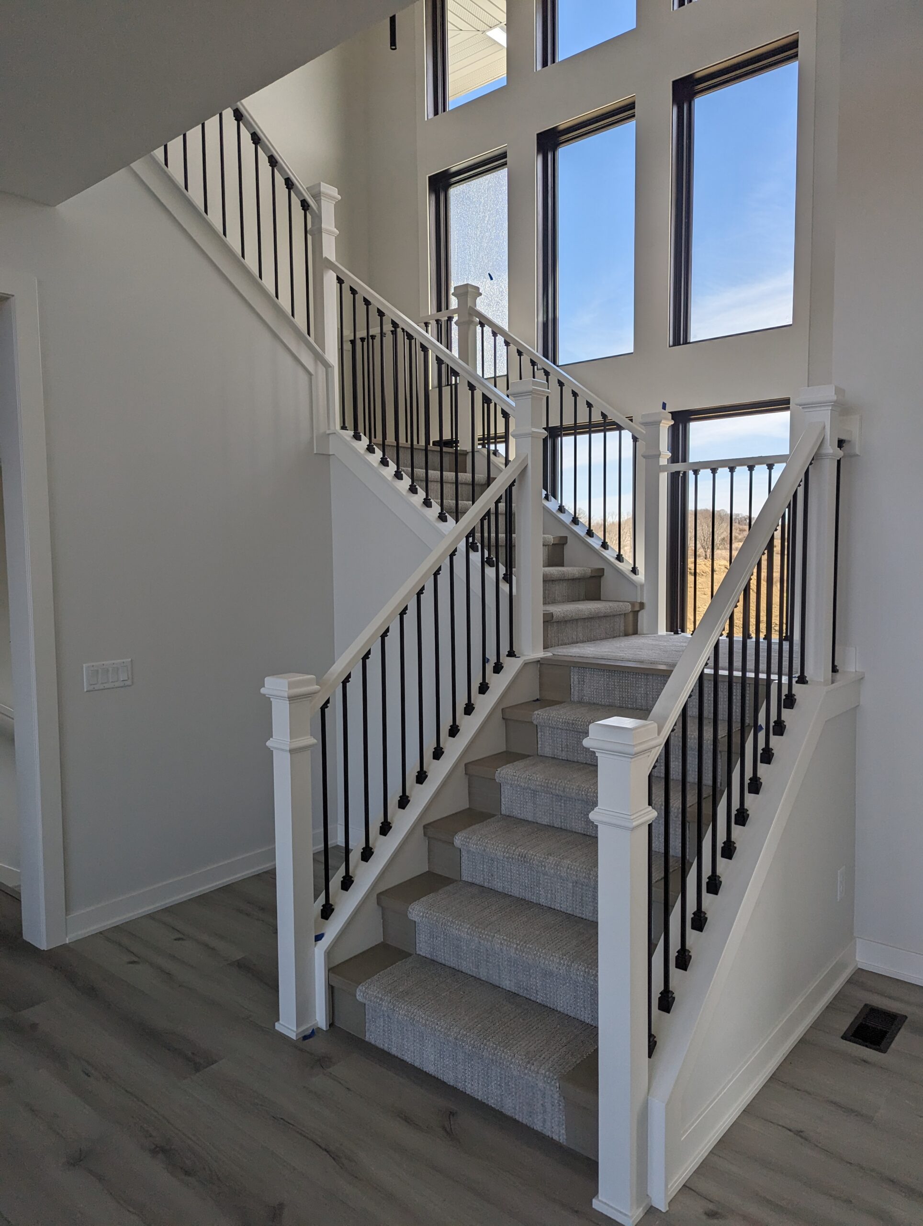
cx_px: 462
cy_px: 613
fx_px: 851
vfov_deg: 71.5
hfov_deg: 56.9
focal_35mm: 24
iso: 42
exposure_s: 1/826
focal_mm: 6.81
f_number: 1.85
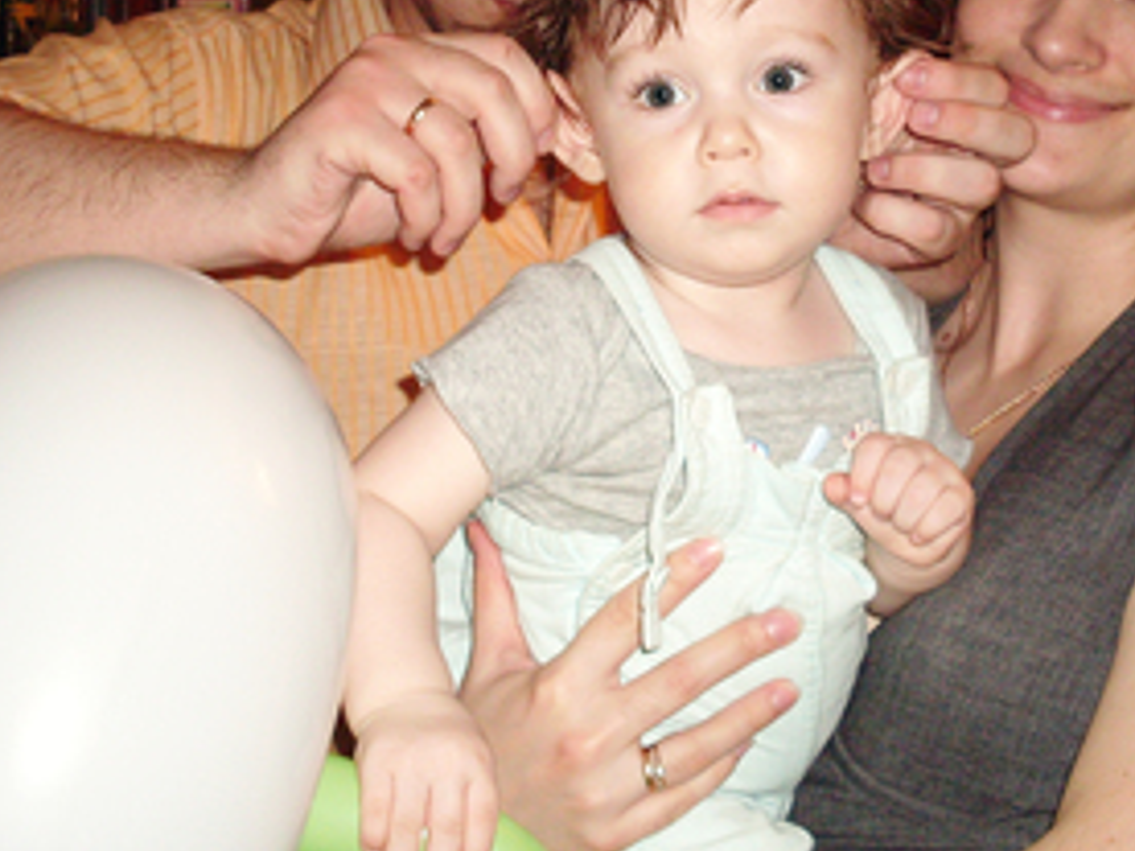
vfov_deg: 23.3
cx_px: 658
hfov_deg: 31.1
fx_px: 2033
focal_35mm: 62
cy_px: 173
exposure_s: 1/45
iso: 100
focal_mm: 6.3
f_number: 2.8
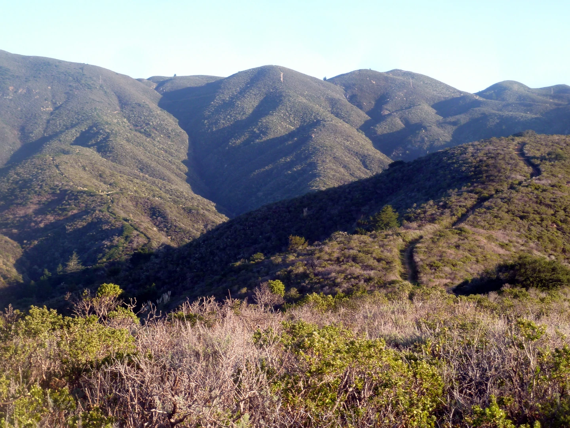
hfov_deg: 32.7
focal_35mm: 59
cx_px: 285
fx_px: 972
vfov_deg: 24.8
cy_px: 214
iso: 80
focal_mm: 9.7
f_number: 3.9
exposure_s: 1/125
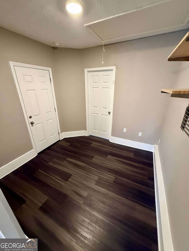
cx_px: 94
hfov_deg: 85.7
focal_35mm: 14
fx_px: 102
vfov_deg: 102.1
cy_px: 126
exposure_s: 1/60
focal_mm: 2.22
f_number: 2.2
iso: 640
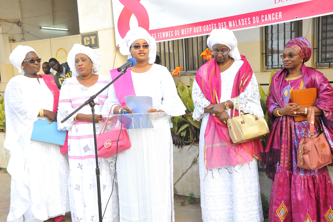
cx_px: 166
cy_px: 111
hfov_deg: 44.5
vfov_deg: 30.5
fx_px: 407
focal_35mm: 44
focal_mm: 44
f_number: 11
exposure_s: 1/100
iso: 1600
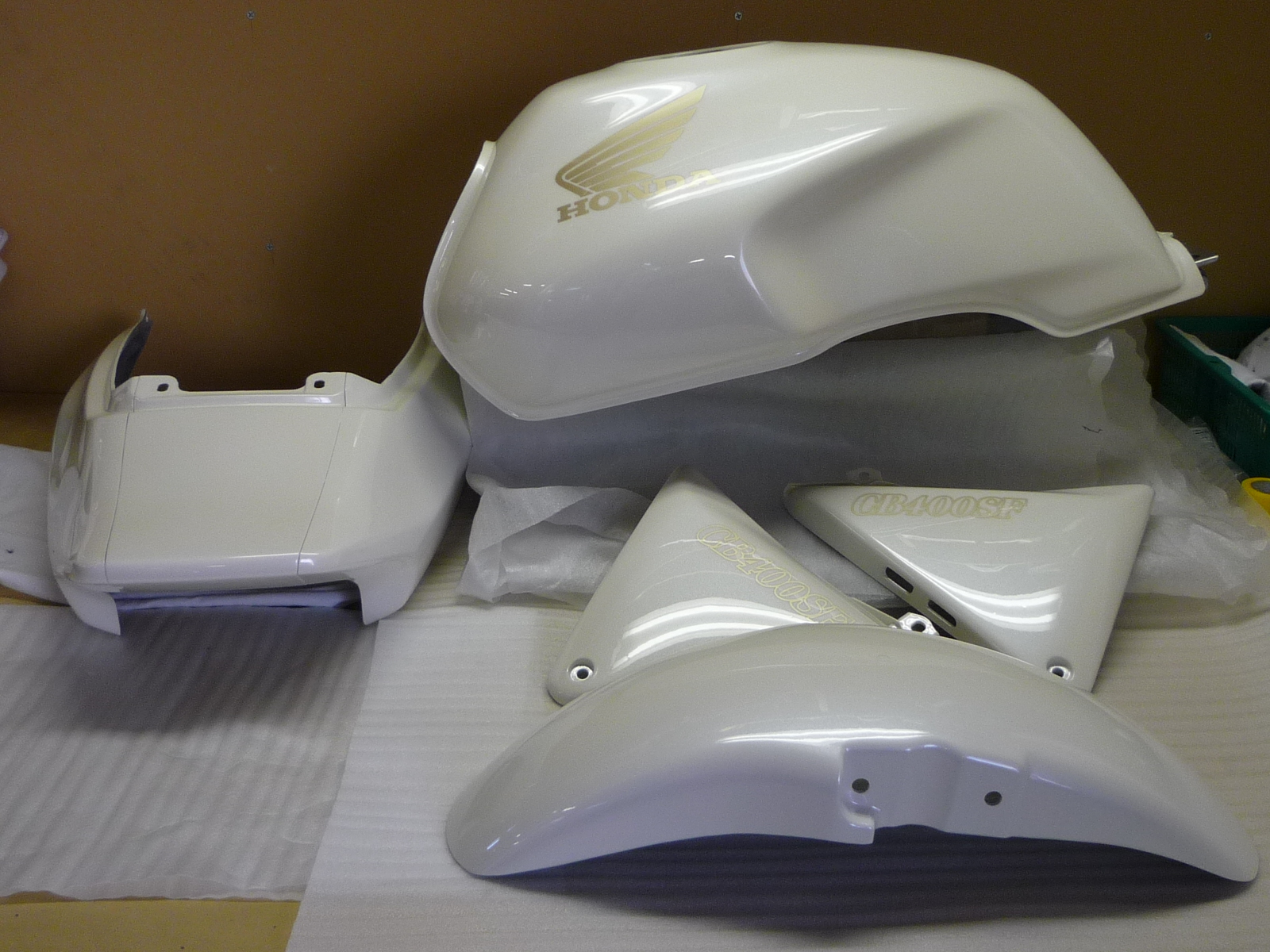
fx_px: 1431
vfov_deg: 36.8
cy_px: 476
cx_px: 635
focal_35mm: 39
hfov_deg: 47.9
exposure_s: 1/40
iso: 100
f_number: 2.8
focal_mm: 4.4
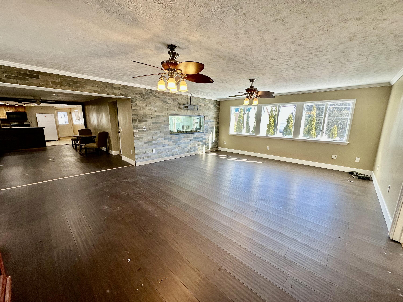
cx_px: 202
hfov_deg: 102.1
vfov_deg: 85.7
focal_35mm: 14
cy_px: 151
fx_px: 163
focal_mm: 2.22
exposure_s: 1/120
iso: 100
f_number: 2.2
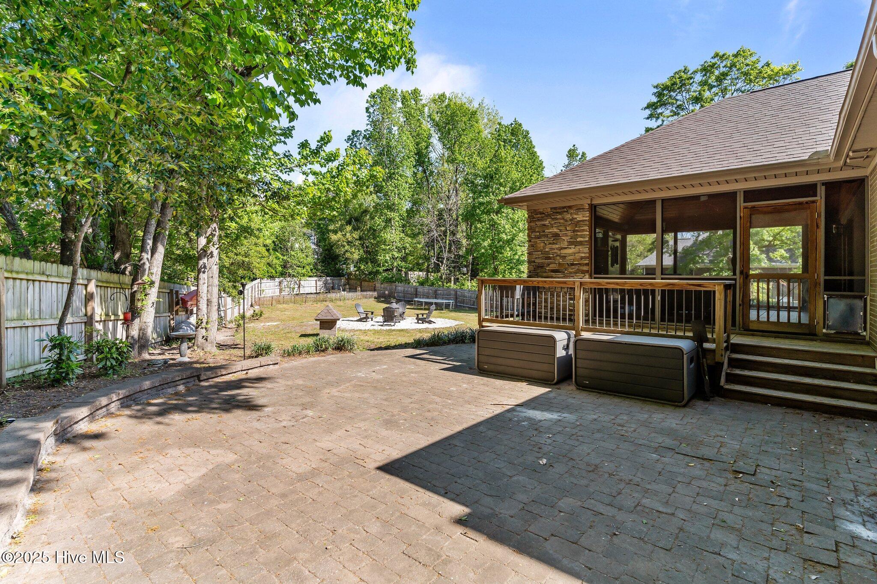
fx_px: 414
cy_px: 292
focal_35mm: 17
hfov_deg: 93.3
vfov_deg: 70.4
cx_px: 438
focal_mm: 17
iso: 320
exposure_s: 1/800
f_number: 4.5
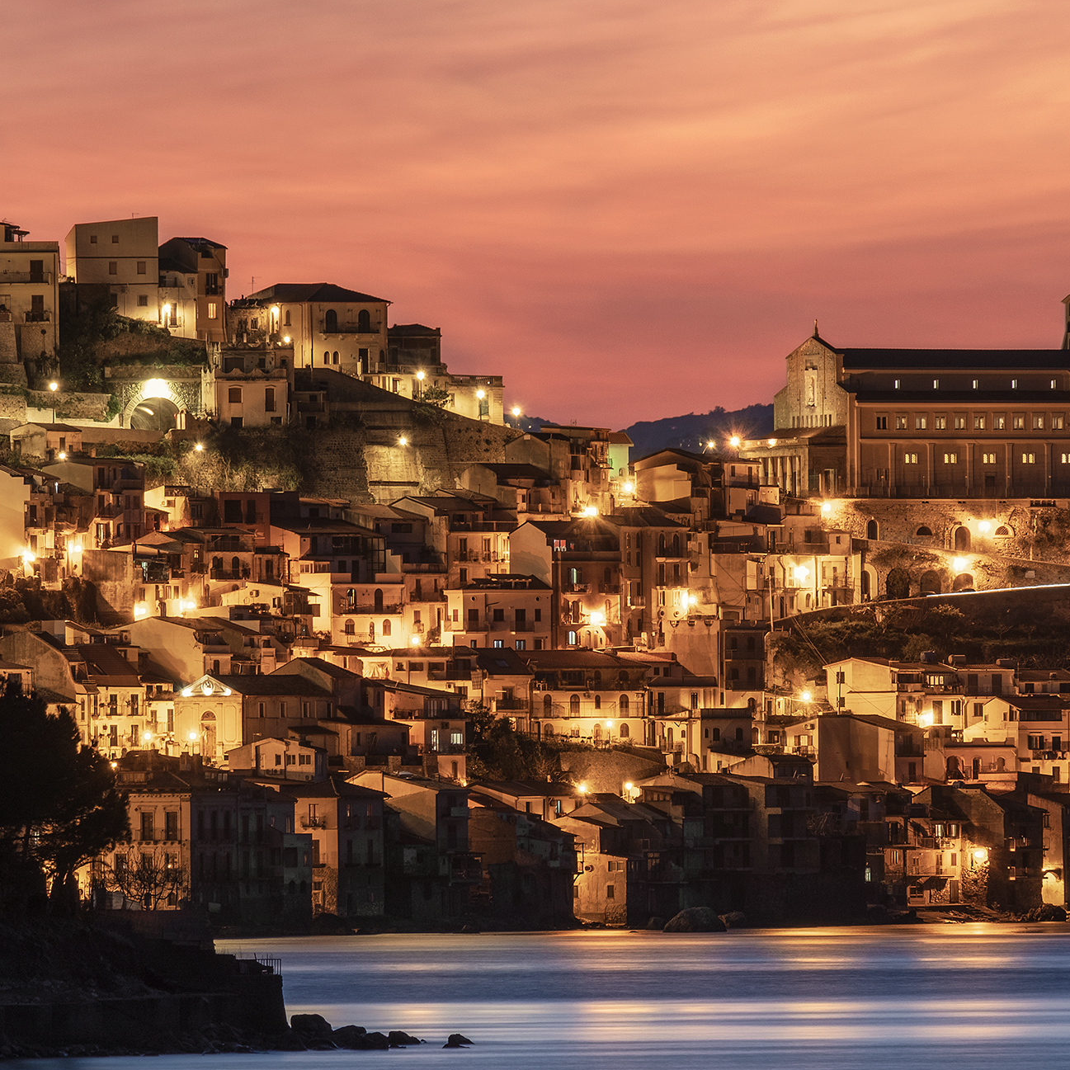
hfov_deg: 3.4
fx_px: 18185
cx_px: 375
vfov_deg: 3.4
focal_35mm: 520
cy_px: 571
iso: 160
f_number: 9
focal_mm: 230
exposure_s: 15
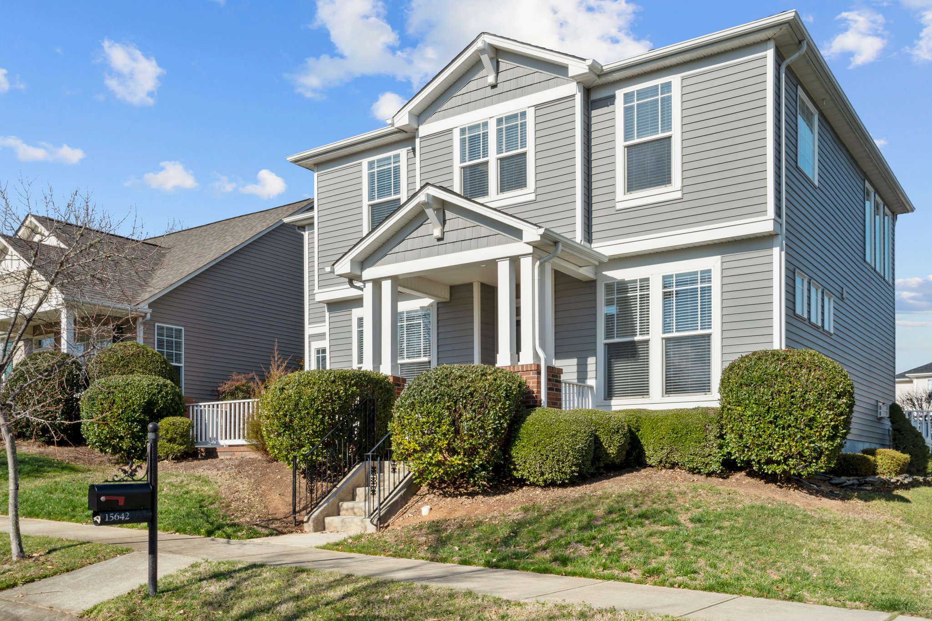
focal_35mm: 33
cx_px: 466
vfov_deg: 40.0
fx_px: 854
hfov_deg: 57.2
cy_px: 310
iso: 100
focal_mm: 33
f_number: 18
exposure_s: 1/100
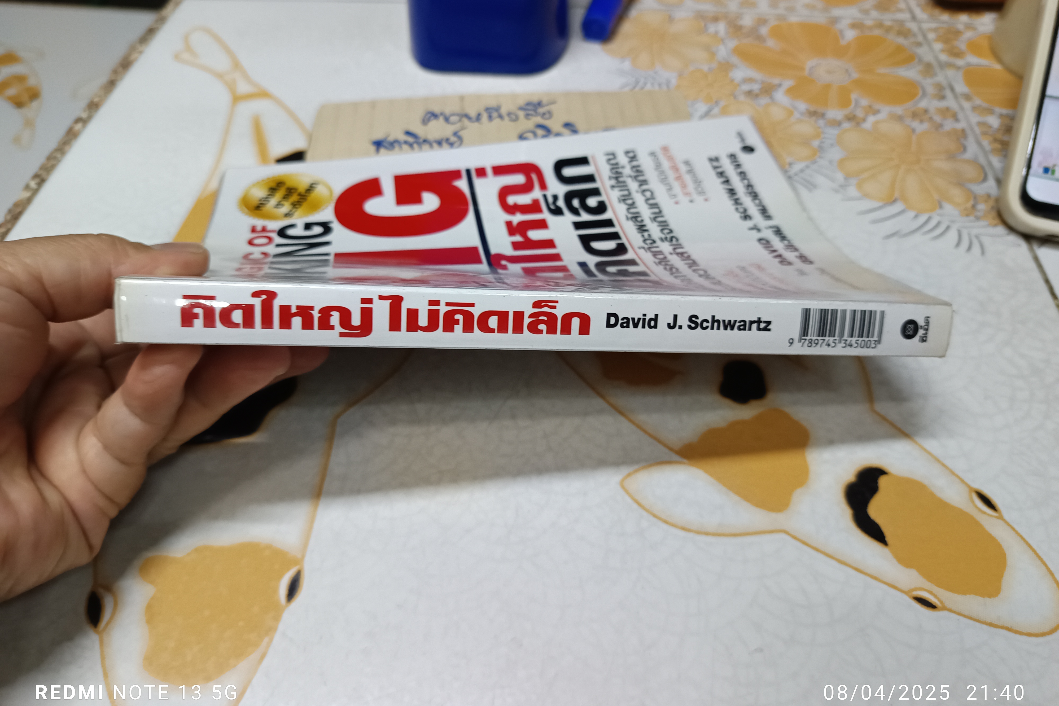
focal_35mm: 25
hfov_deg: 71.5
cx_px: 530
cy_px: 335
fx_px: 735
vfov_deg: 51.3
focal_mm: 5.31
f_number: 1.7
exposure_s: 1/33.3
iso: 1098
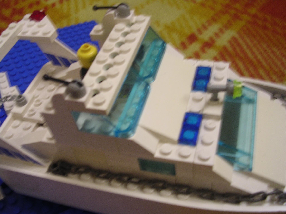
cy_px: 107
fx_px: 314
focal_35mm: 38
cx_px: 143
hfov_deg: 49.0
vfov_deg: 37.7
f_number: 2.8
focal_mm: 5.8
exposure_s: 1/5.5
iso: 100
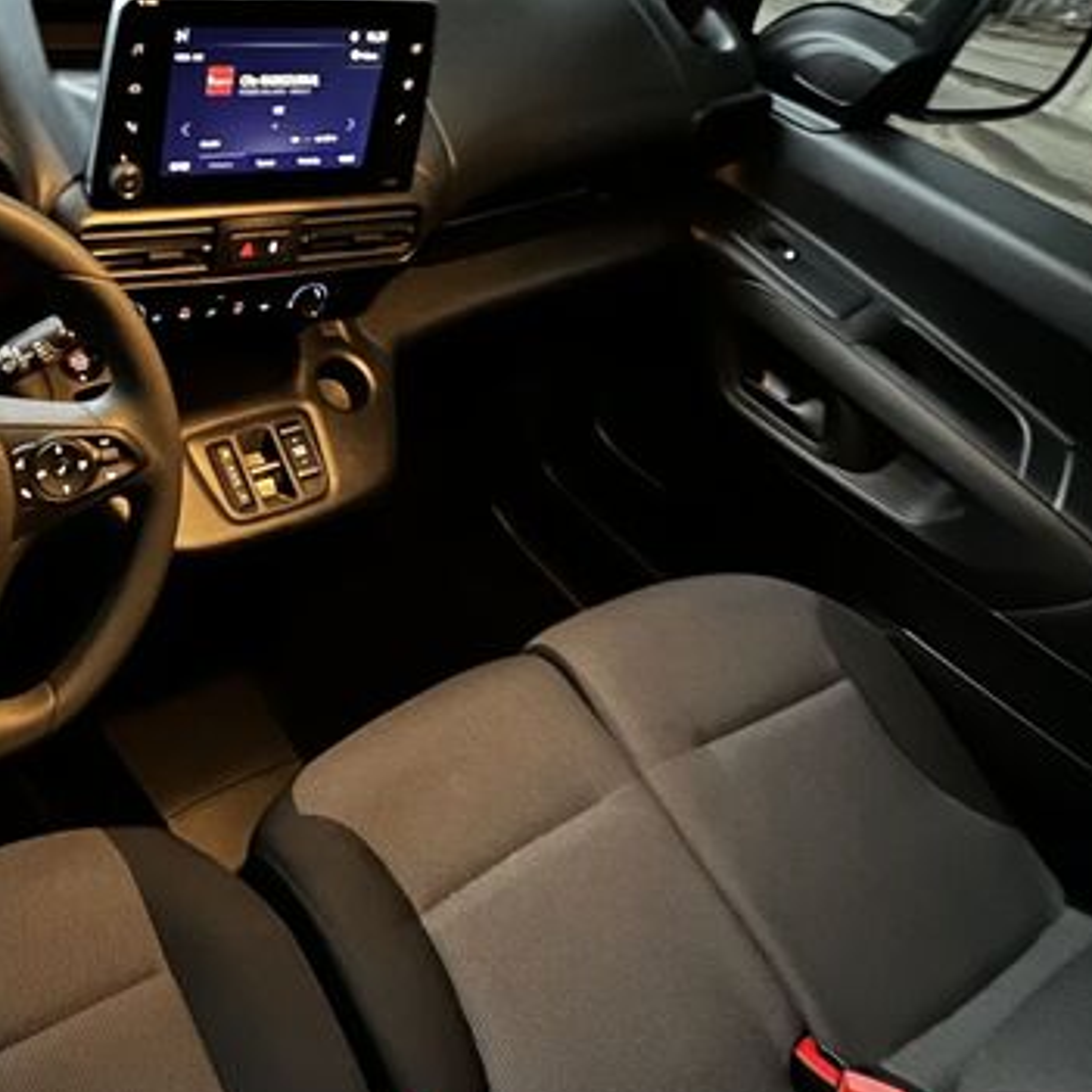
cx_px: 177
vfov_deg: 57.2
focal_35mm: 28
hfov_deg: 52.5
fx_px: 999
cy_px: 493
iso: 500
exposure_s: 1/8
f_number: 1.8
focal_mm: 1.57
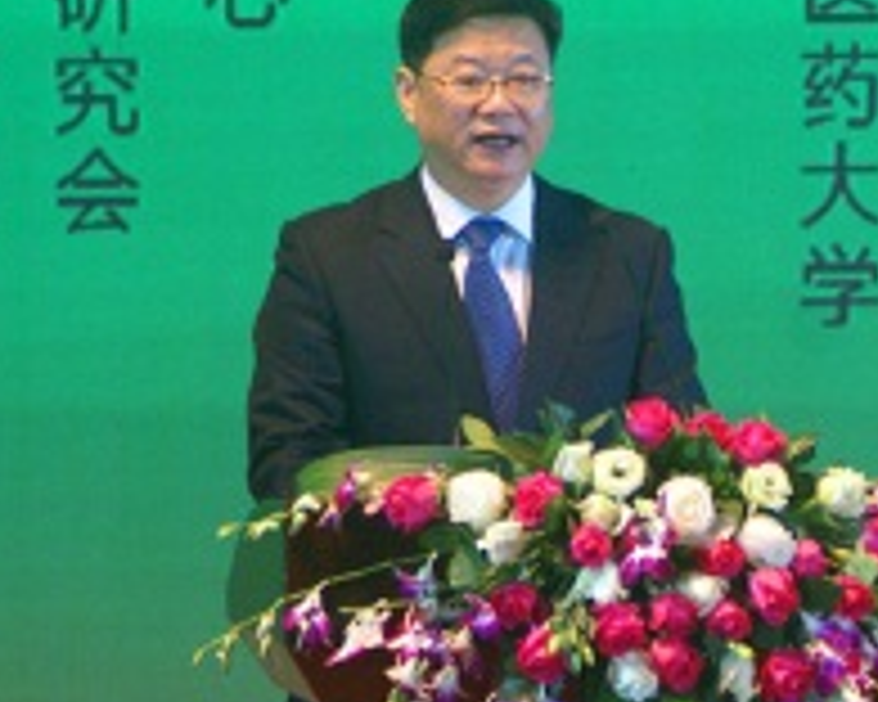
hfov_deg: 2.5
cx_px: 815
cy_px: 518
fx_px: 19723
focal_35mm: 759
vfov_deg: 2.0
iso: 800
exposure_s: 1/60
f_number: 5.6
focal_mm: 210
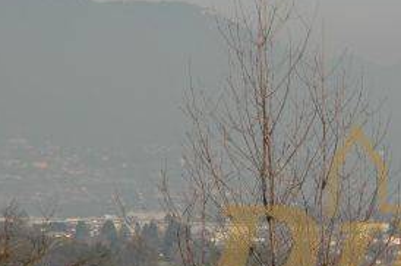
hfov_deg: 6.7
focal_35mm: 307
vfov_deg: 4.5
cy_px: 208
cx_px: 486
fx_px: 3416
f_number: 11
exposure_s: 1/500
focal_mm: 70
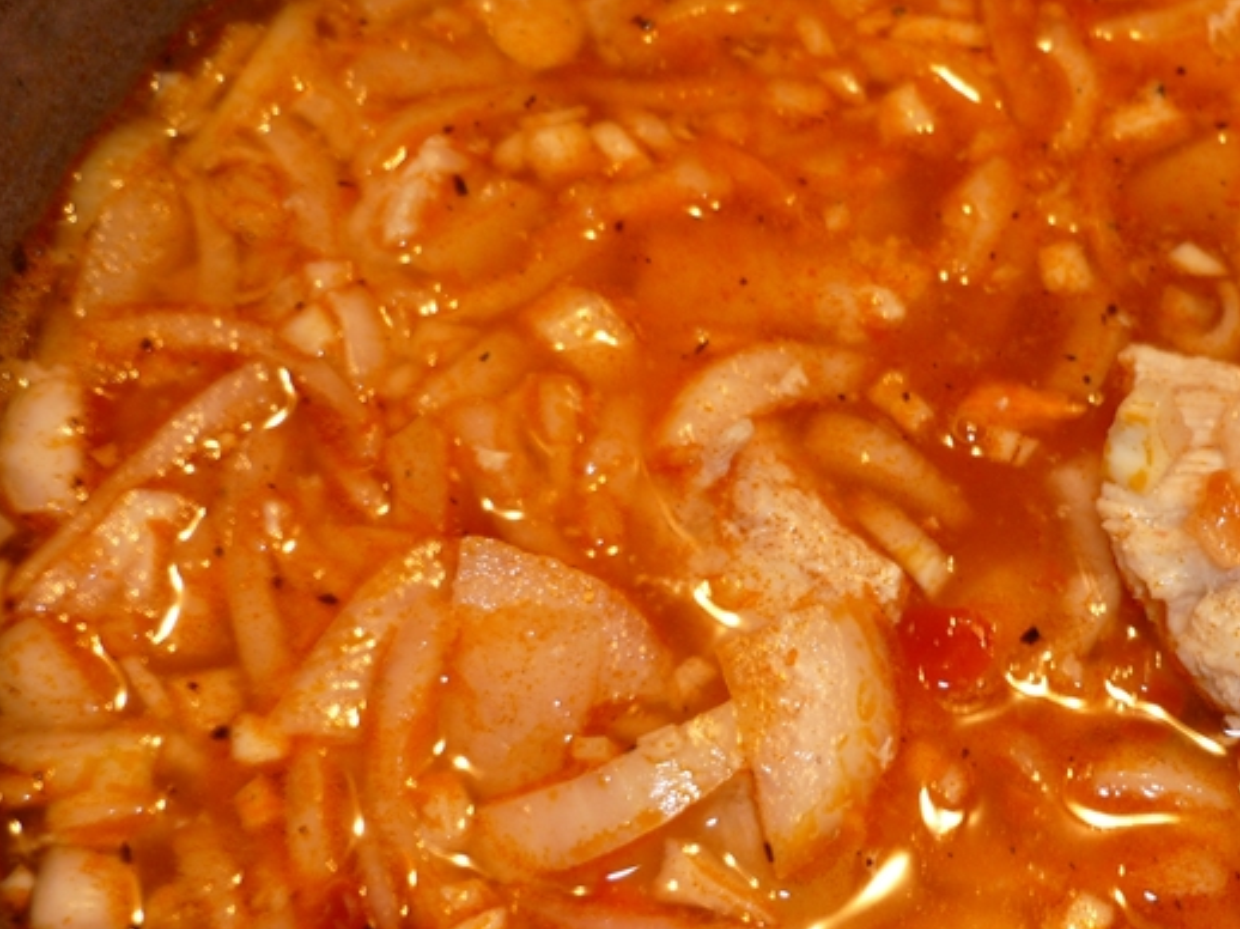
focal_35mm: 51
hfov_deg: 36.5
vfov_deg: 28.5
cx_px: 943
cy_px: 522
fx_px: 1826
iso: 100
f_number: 2.8
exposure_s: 1/8
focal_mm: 5.5
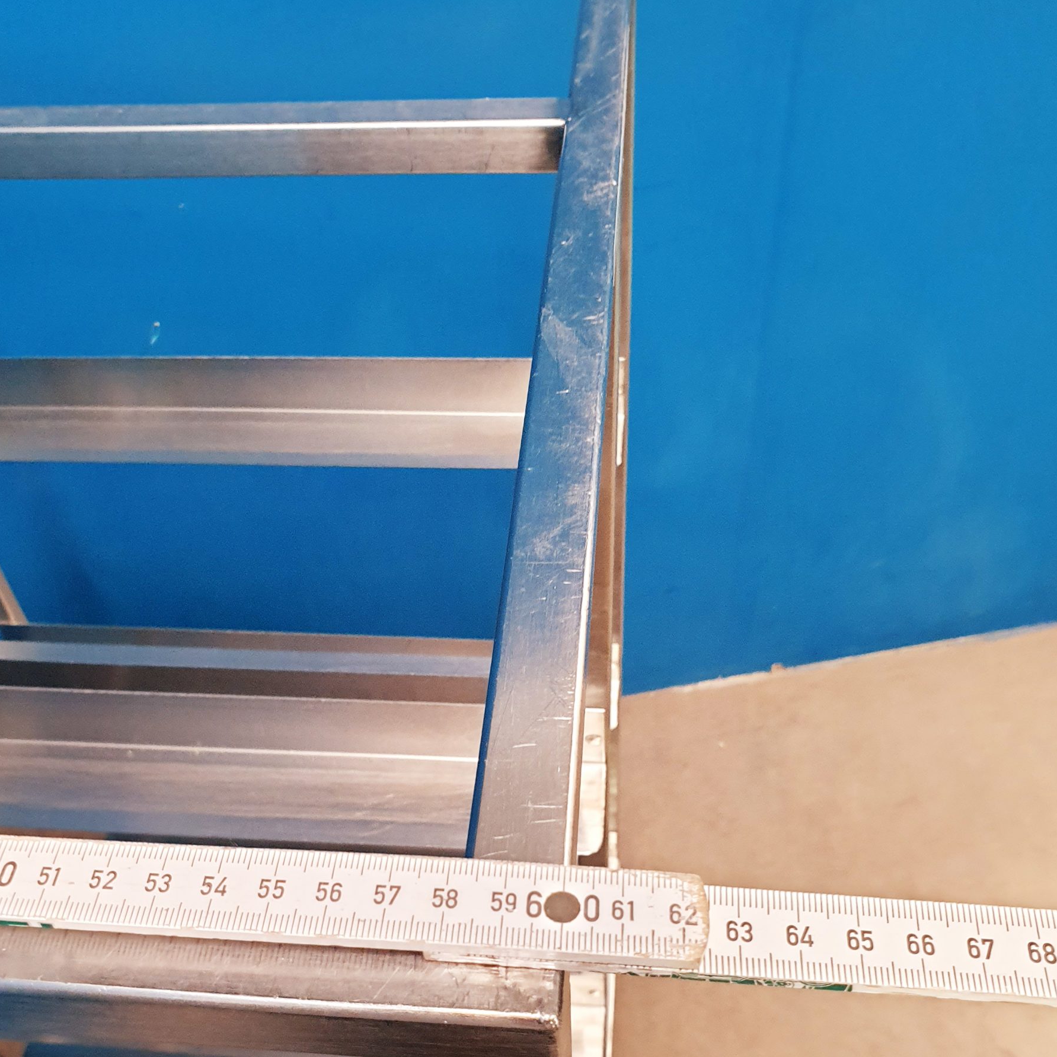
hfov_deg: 49.7
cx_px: 510
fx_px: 1140
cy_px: 663
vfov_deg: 49.2
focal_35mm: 33
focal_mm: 4.3
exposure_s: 1/50
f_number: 2.4
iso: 320
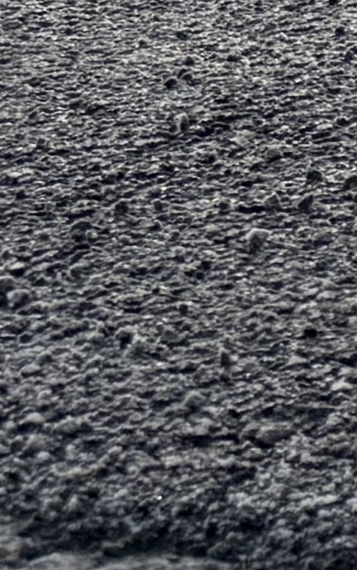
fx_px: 3501
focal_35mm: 225
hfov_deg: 4.9
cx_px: 1704
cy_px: -847
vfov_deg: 8.4
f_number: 1.78
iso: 50
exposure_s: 1/147
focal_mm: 6.76
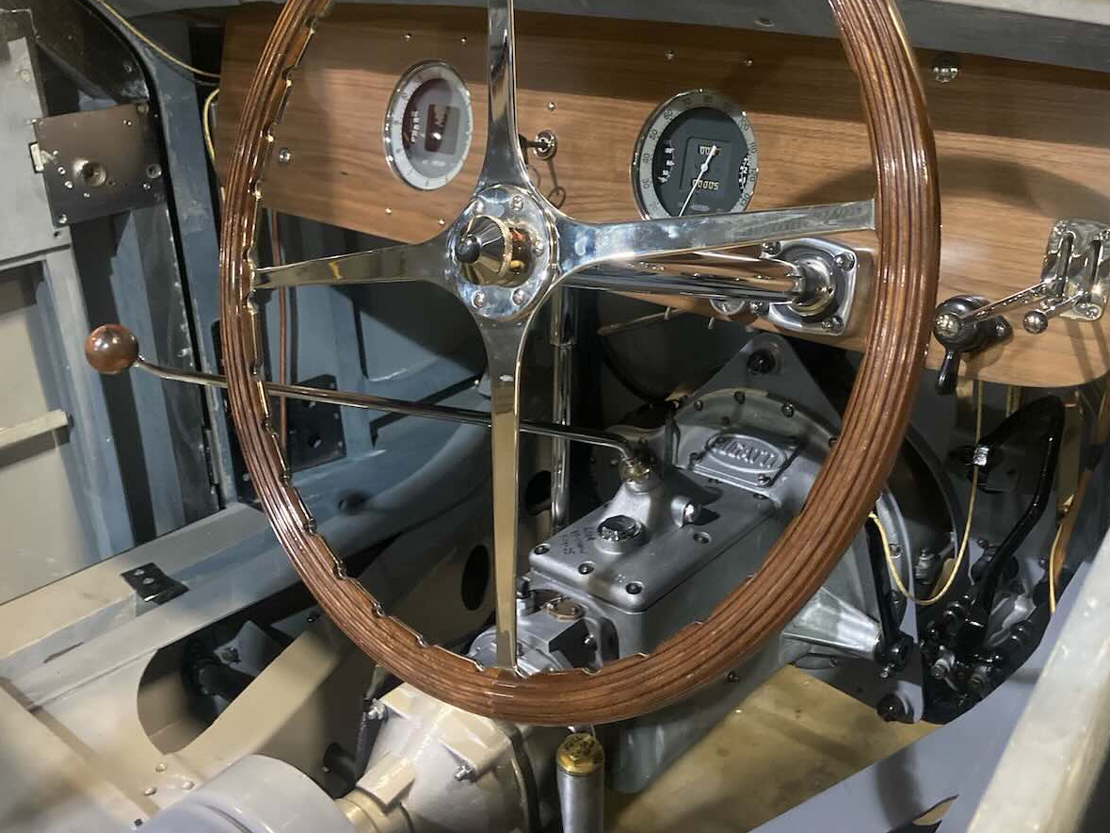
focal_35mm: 38
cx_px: 603
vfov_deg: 37.4
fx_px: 1218
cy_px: 299
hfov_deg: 48.9
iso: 640
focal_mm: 3.99
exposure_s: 1/30
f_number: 1.8
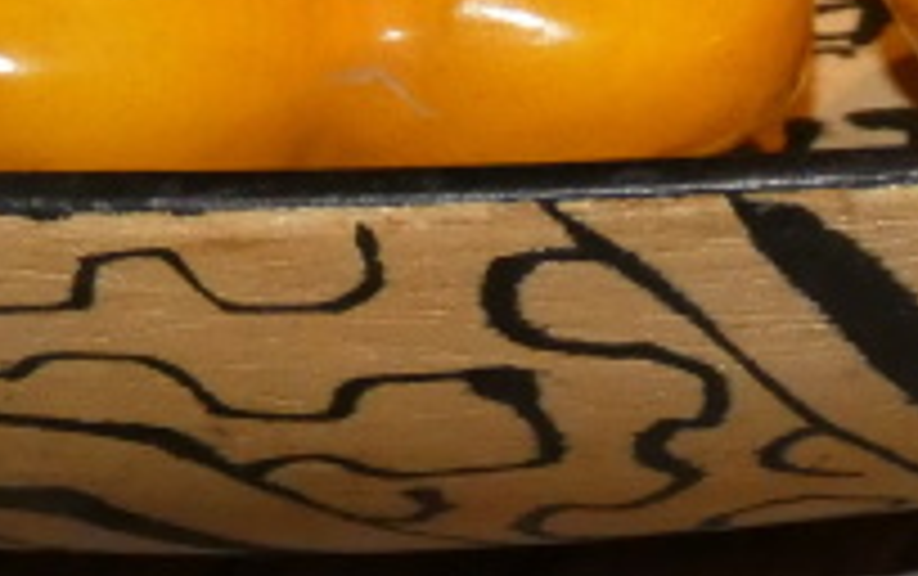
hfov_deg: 8.6
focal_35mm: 241
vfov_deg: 5.4
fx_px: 6036
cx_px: 1206
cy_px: 954
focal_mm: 10.4
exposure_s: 1/60
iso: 800
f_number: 4.1
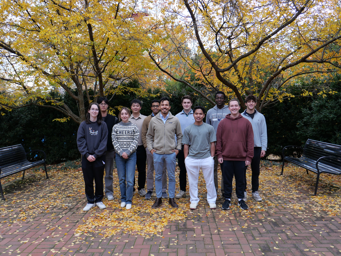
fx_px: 296
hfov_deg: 60.0
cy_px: 128
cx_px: 170
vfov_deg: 46.8
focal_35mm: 30
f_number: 2.1
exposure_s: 1/80
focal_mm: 13.6
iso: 200
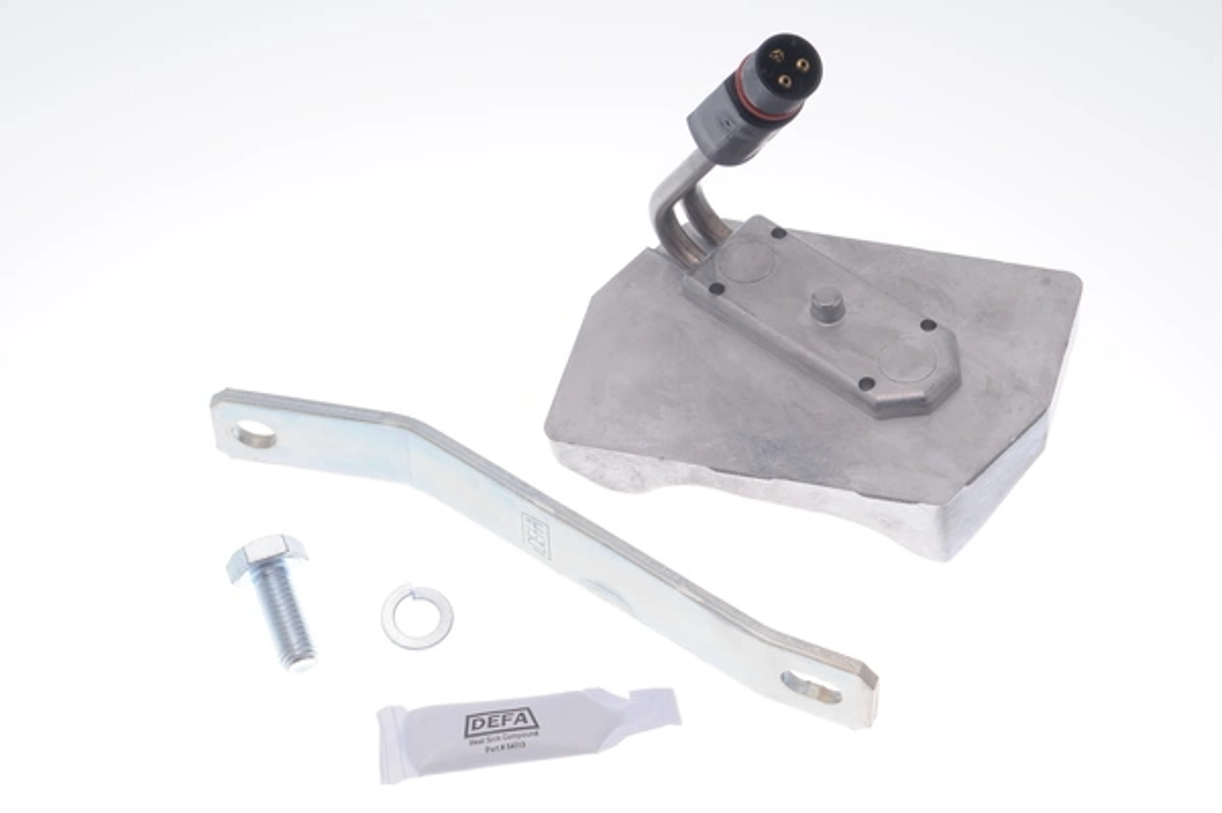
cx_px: 611
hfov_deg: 17.1
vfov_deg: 11.4
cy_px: 406
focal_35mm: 120
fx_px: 4070
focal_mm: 80
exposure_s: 1/160
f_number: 25
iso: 200
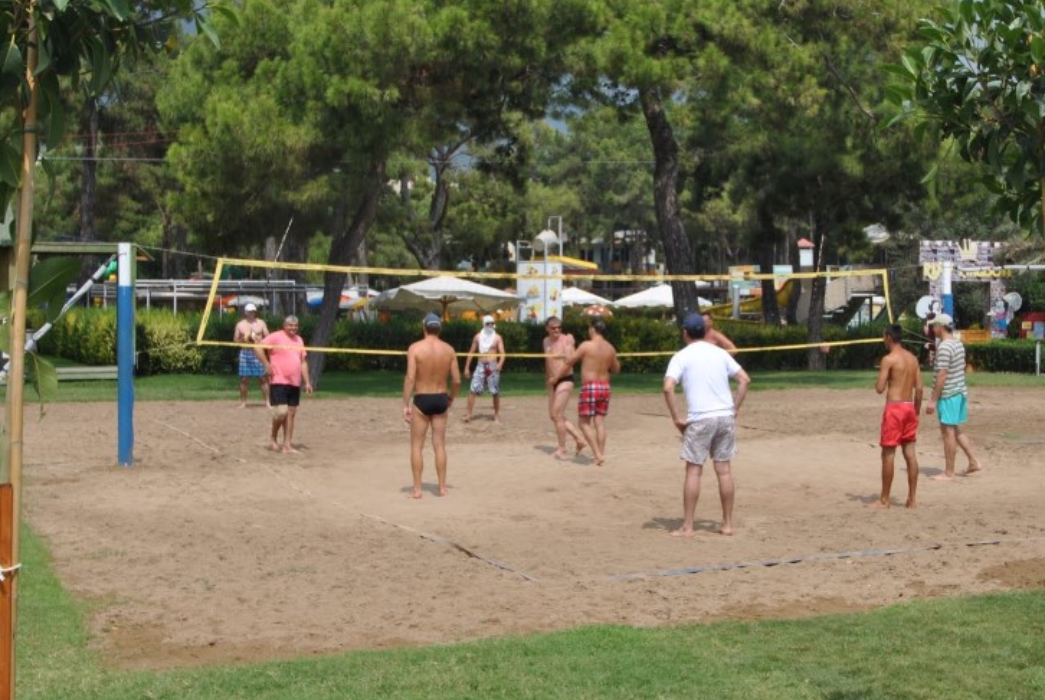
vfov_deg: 27.2
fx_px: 1447
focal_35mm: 50
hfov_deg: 39.5
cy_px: 317
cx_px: 630
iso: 100
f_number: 9
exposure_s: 1/320
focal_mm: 21
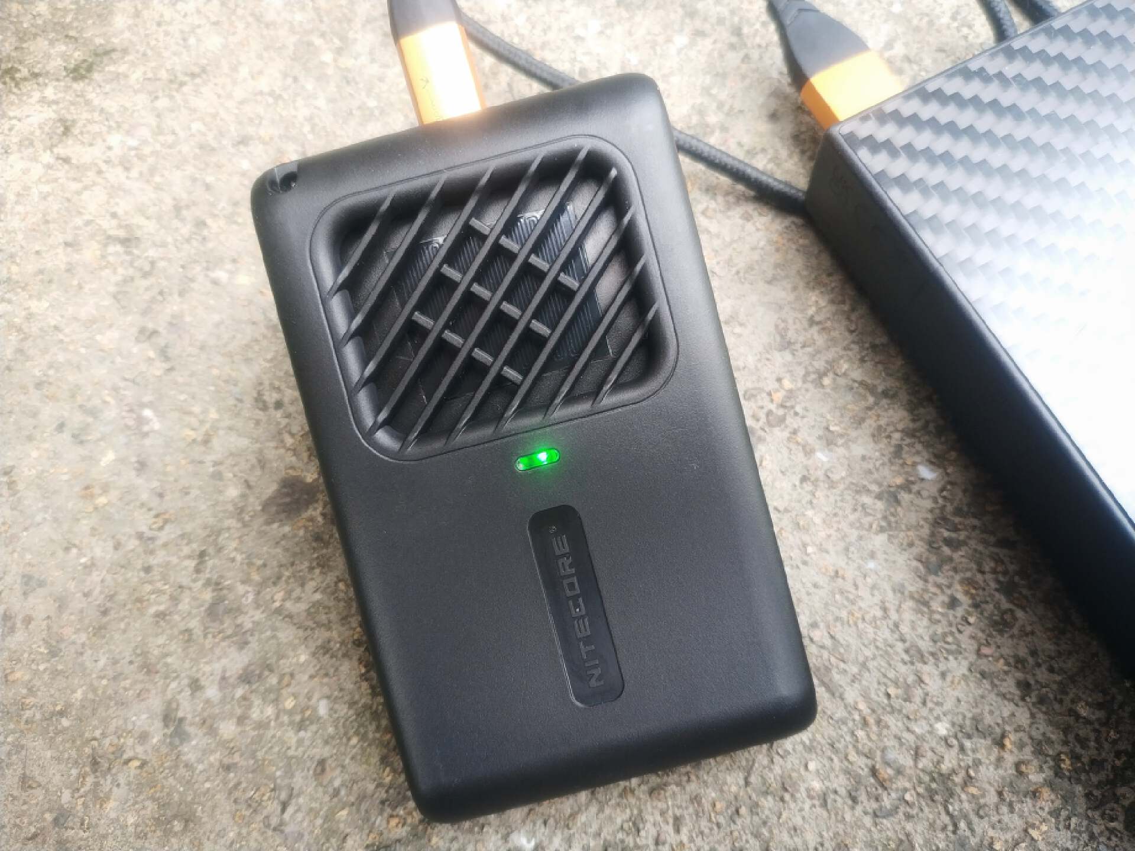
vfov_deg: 44.2
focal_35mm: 32
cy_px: 426
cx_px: 568
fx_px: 1049
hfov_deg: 56.8
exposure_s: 1/50
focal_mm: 4.5
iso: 151
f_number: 2
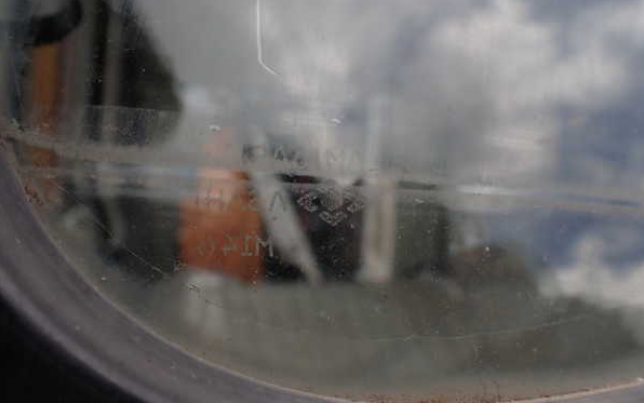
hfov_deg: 59.6
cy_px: 197
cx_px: 322
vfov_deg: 39.5
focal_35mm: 32
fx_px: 562
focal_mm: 5.4
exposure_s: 1/500
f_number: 3.2
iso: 100
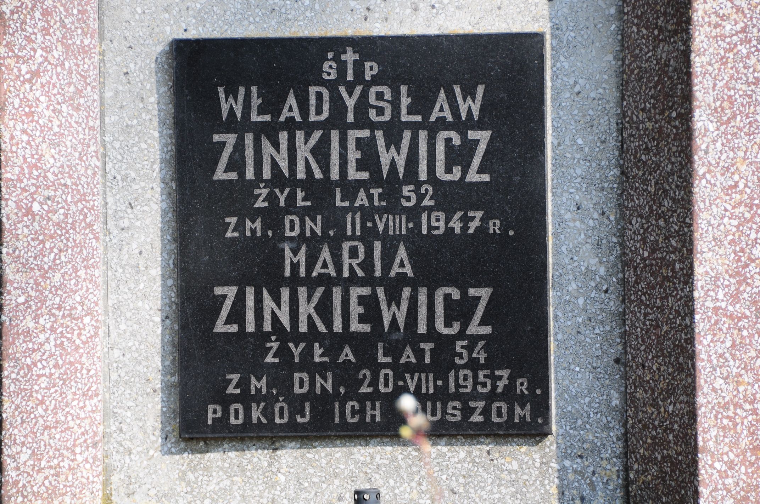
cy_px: 252
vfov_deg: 4.6
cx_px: 380
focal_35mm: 300
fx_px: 6326
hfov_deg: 6.9
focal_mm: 200
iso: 250
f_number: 7.1
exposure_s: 1/320
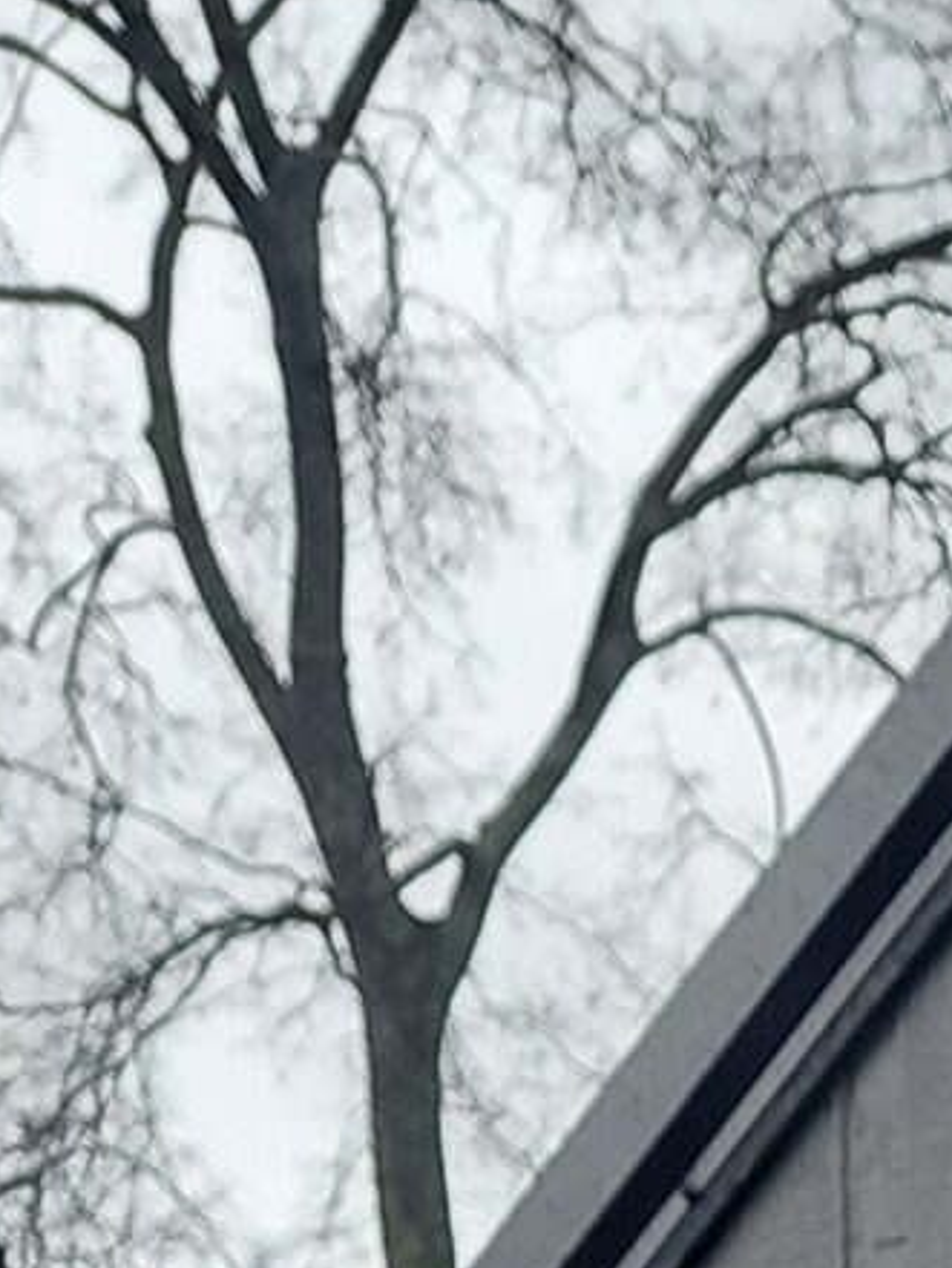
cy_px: 3100
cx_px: 2180
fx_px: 5314
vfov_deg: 11.2
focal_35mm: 145
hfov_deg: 9.3
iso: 50
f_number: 1.8
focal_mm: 4.69
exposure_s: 1/191
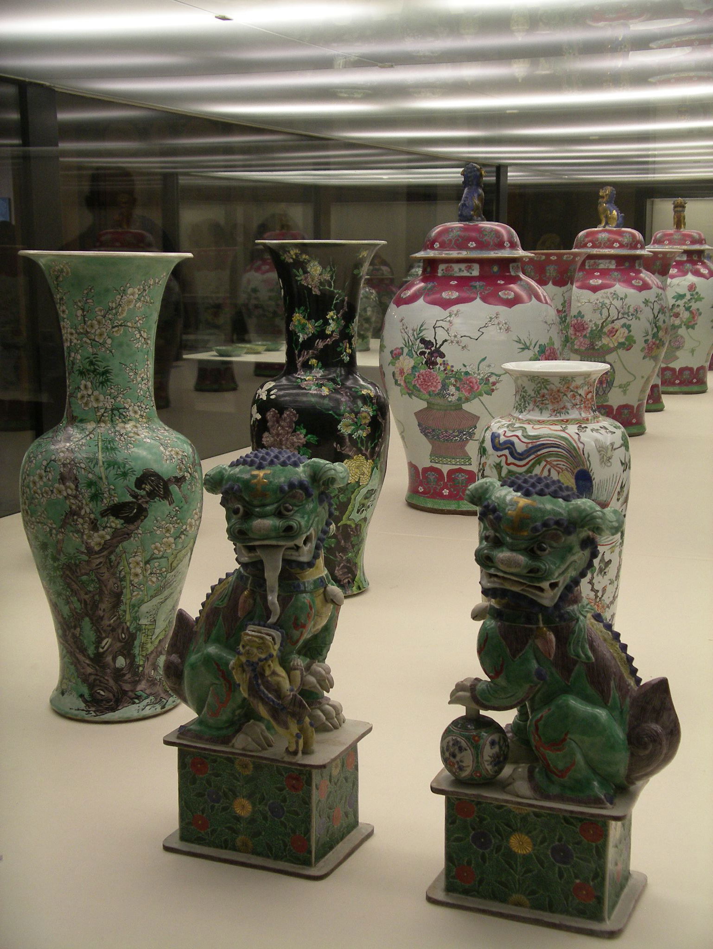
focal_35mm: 52
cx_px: 356
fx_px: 1427
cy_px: 474
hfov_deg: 28.1
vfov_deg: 36.8
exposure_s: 1/50
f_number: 3.2
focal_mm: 10.9
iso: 200
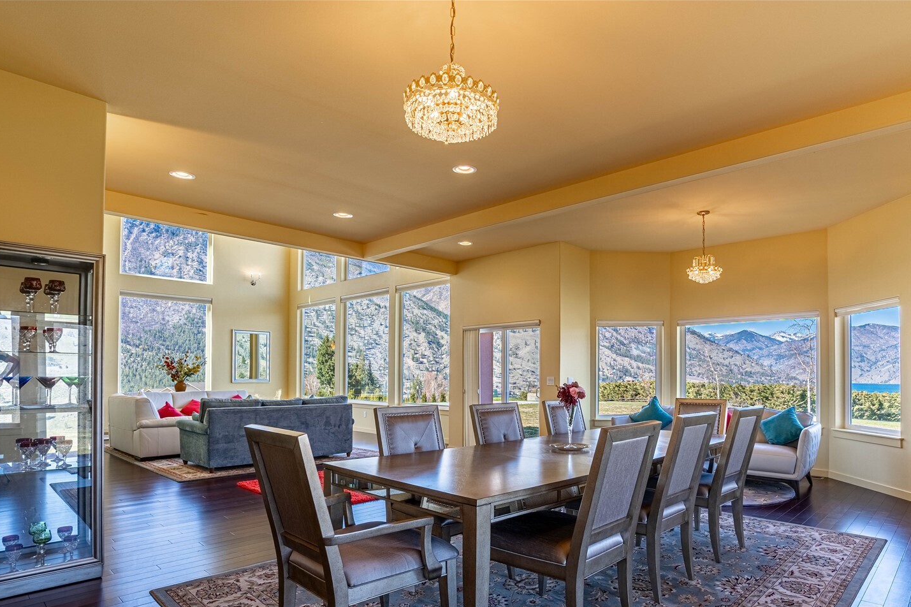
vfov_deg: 64.0
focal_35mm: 19
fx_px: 481
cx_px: 503
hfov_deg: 86.6
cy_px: 360
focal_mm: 16
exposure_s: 1/2500
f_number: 8
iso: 200
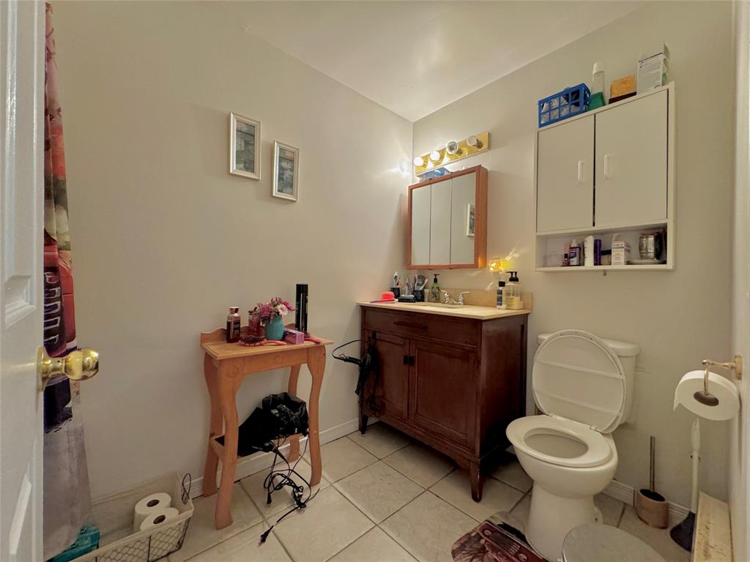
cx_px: 375
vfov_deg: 85.7
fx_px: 303
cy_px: 281
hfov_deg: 102.1
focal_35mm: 14
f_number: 2.2
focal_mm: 2.22
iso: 400
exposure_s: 1/60
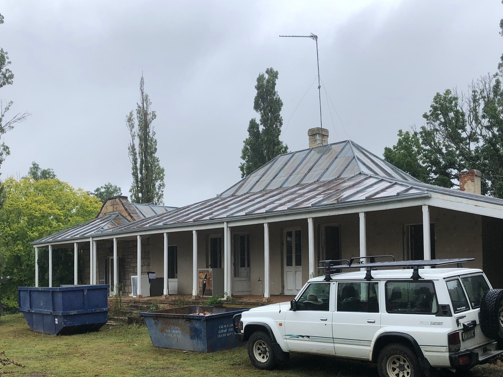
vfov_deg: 36.4
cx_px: 264
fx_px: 567
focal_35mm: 39
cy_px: 256
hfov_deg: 47.8
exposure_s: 1/685
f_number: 1.8
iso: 20
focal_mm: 3.99
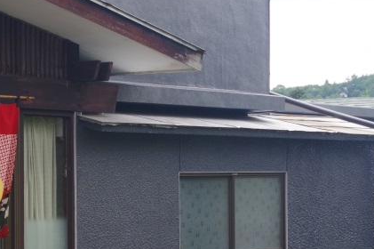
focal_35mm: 88
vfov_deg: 15.4
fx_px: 913
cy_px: 184
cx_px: 26
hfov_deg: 22.5
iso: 400
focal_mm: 30.63
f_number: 11
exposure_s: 1/100
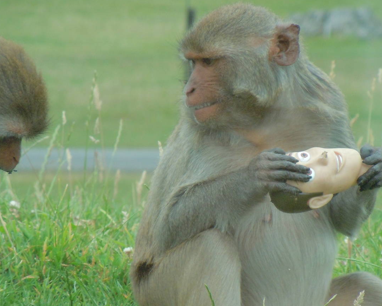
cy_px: 204
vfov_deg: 4.1
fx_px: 4274
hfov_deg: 5.1
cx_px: 210
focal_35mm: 378
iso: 400
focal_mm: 47.2
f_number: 5.1
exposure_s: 1/250
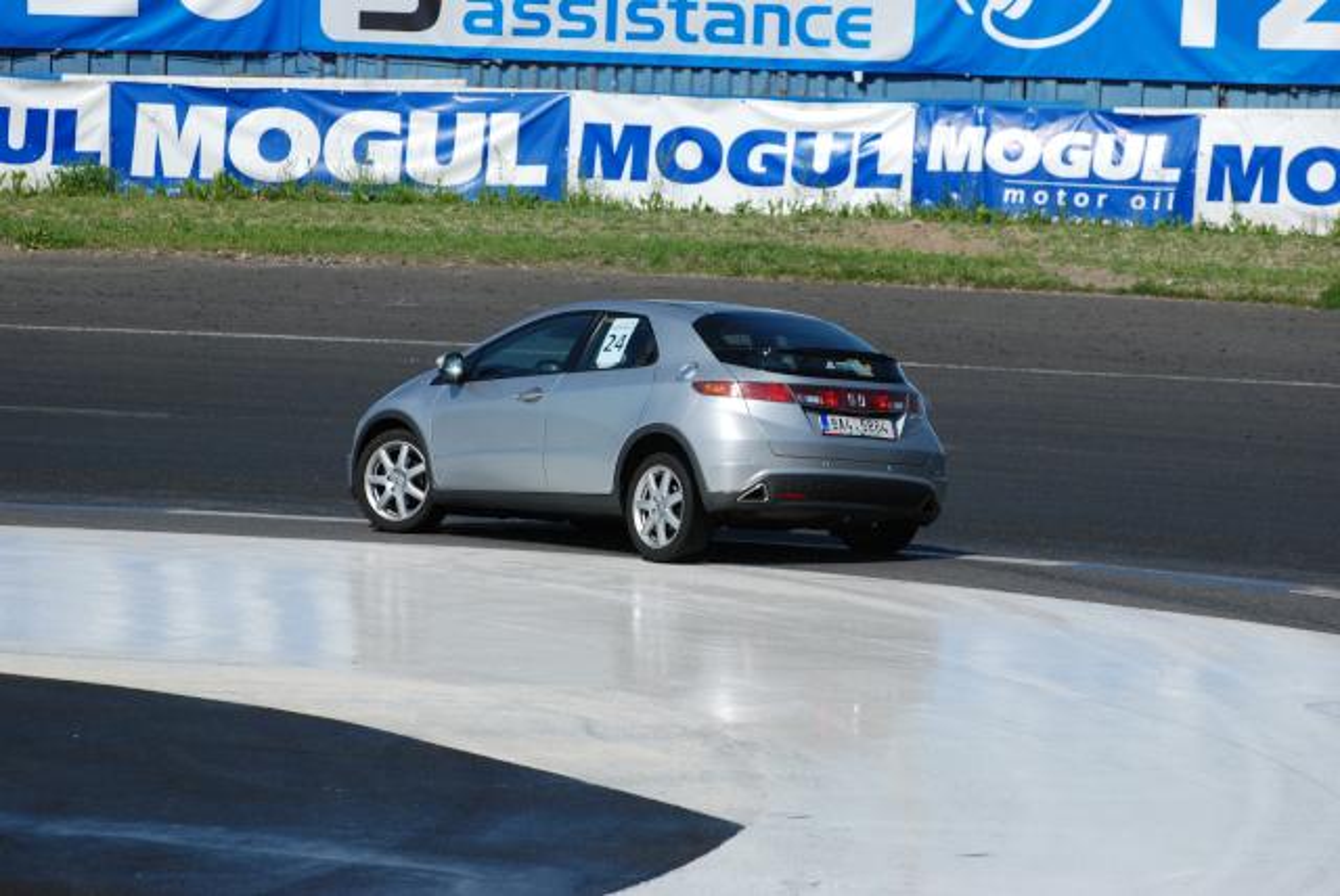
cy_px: 448
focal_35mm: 255
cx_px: 670
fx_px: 9500
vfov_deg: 5.4
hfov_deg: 8.1
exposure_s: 1/4000
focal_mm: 170
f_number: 5
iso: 400
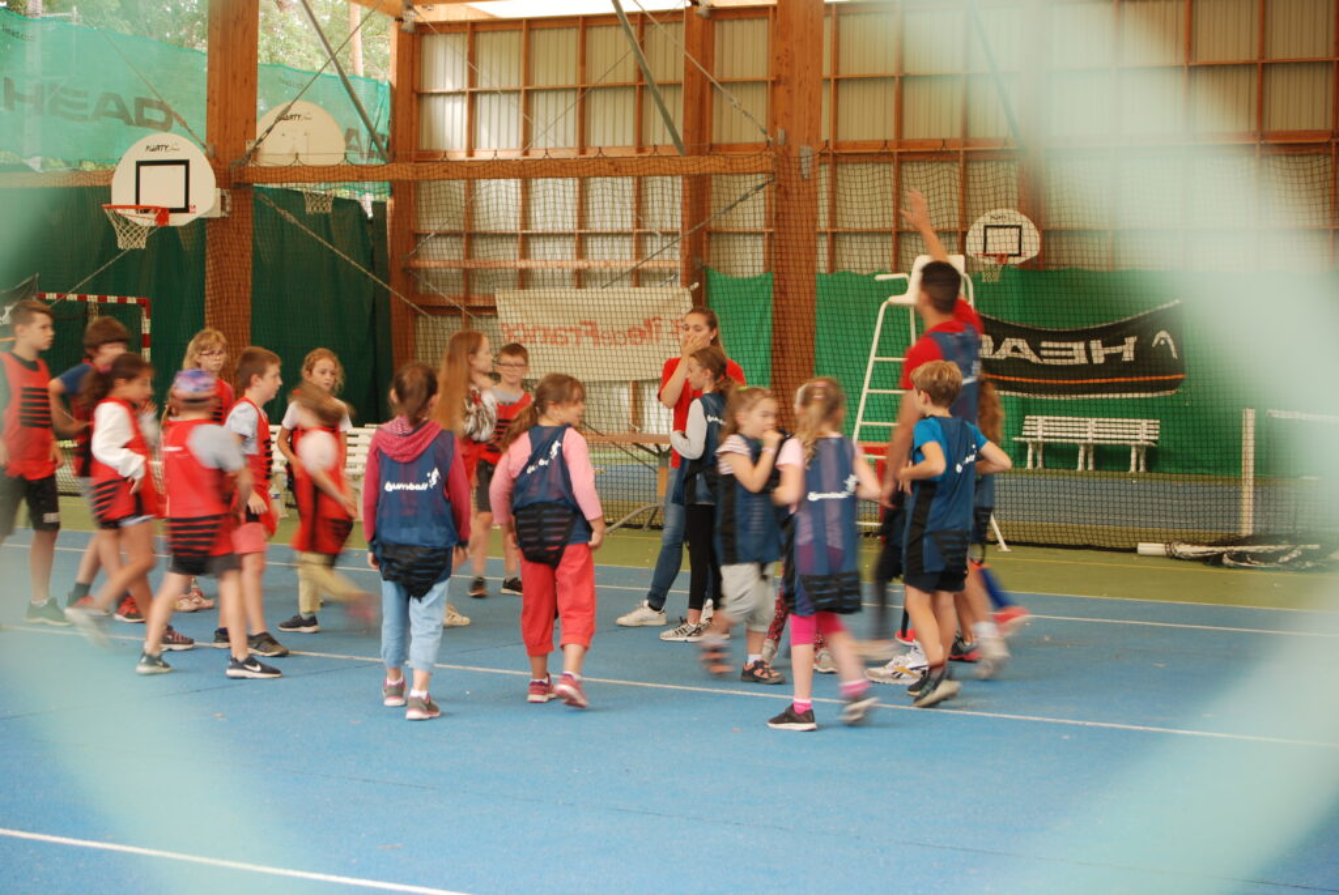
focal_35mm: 57
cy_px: 448
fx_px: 2122
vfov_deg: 23.8
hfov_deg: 35.0
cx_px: 670
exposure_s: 1/13
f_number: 5
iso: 100
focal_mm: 38
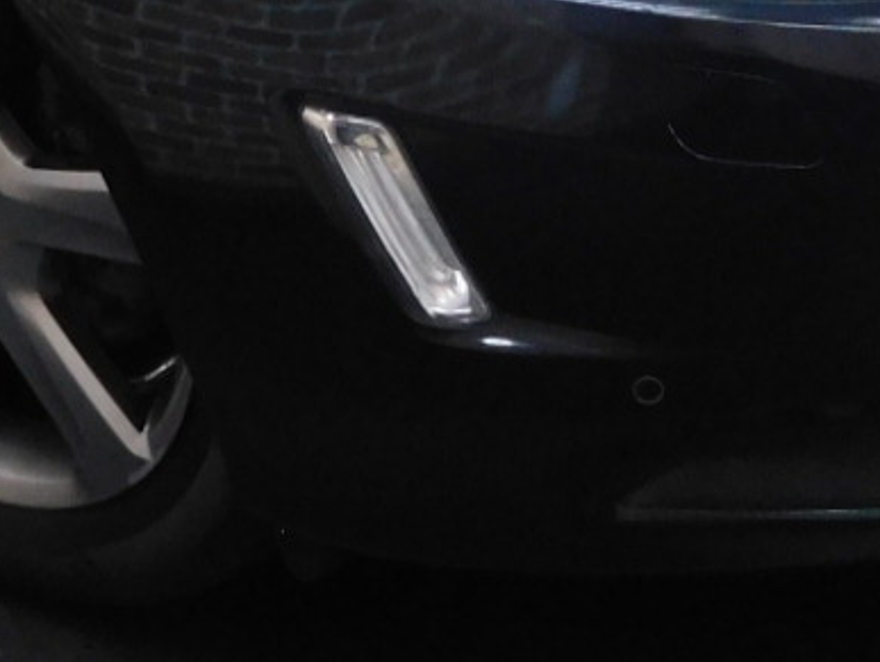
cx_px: 496
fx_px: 2417
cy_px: -382
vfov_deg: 14.4
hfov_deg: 20.6
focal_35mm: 95
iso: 400
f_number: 3
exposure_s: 1/20
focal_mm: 4
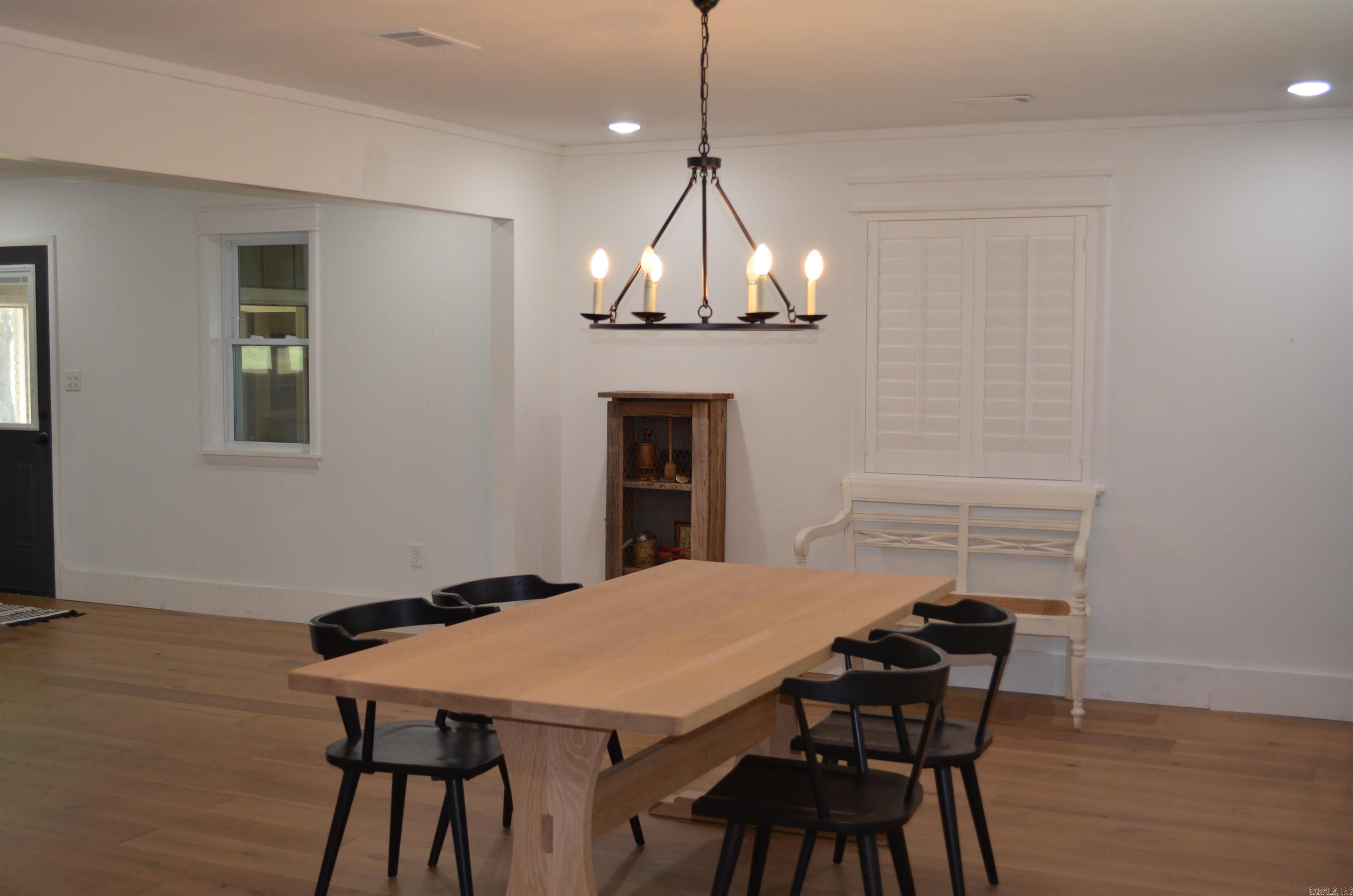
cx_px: 676
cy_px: 448
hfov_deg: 46.5
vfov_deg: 31.7
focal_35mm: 42
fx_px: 1575
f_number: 4.5
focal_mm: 28
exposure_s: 1/60
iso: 500
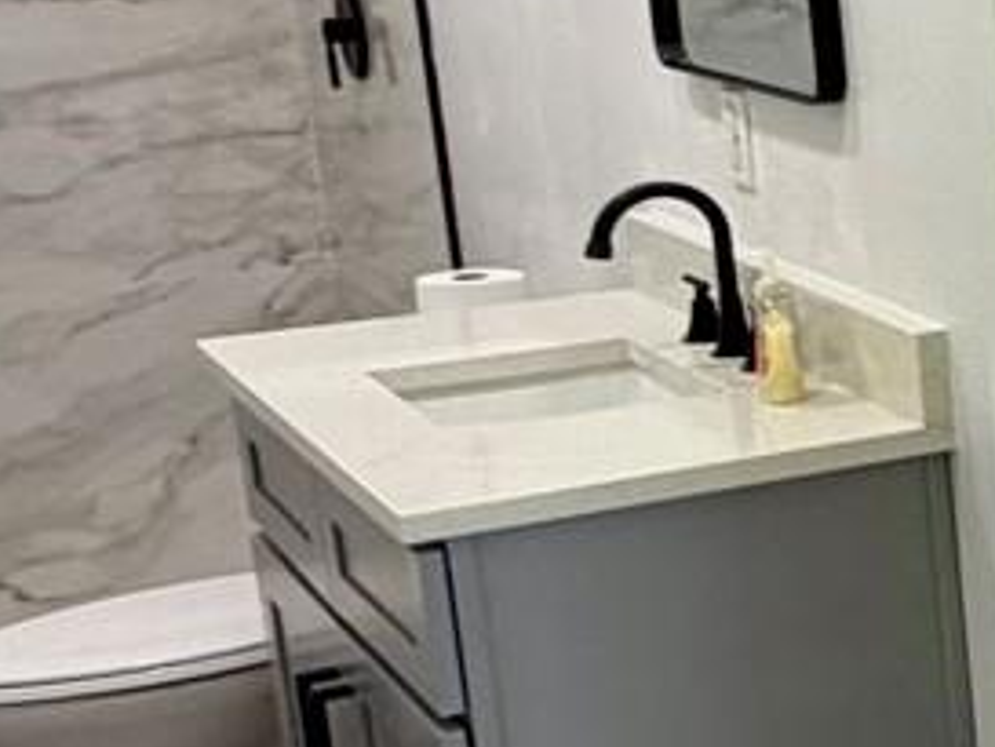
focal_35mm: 82
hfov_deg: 15.5
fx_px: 2358
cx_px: 2267
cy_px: 281
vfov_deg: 18.0
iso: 160
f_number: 2.2
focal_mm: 2.22
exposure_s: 1/121
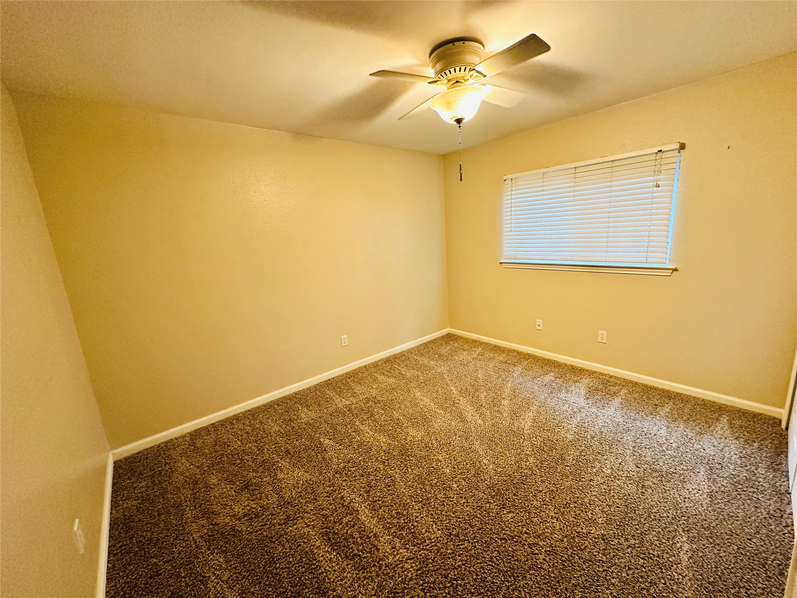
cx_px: 398
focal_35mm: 14
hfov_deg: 102.1
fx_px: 322
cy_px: 299
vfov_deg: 85.7
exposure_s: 1/60
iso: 320
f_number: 2.2
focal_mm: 2.22
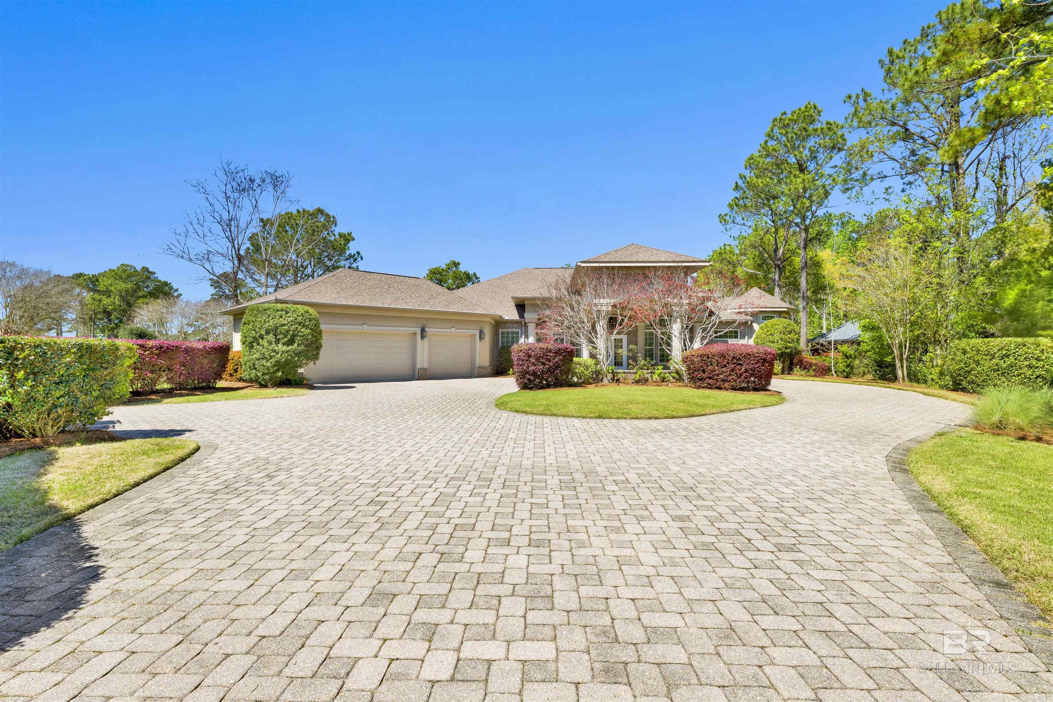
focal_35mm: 16
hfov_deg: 95.0
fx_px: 483
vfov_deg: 72.1
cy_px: 351
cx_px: 526
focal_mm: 16.5
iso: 400
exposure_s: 1/400
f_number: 11
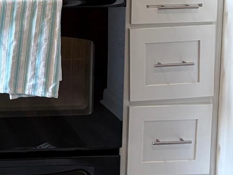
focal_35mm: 118
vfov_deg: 12.2
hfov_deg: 15.8
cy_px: -52
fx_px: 794
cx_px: -74
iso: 160
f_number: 1.6
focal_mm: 5.96
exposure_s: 1/60
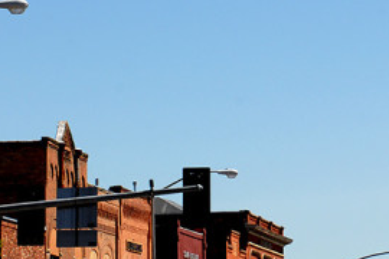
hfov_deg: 7.7
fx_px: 2885
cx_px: 324
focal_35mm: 267
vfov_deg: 5.1
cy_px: 35
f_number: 10
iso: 100
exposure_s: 1/250
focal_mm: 80
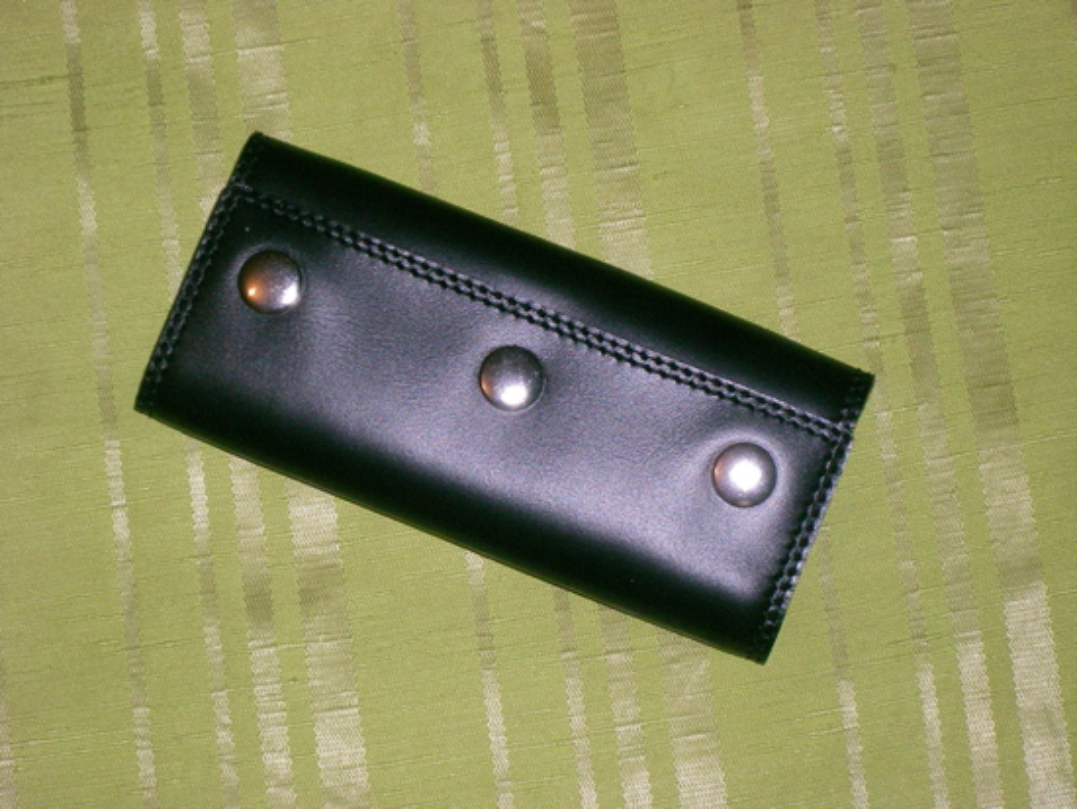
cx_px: 538
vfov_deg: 13.1
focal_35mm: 113
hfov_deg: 17.4
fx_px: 3517
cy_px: 404
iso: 400
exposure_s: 1/100
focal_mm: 18.6
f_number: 5.2
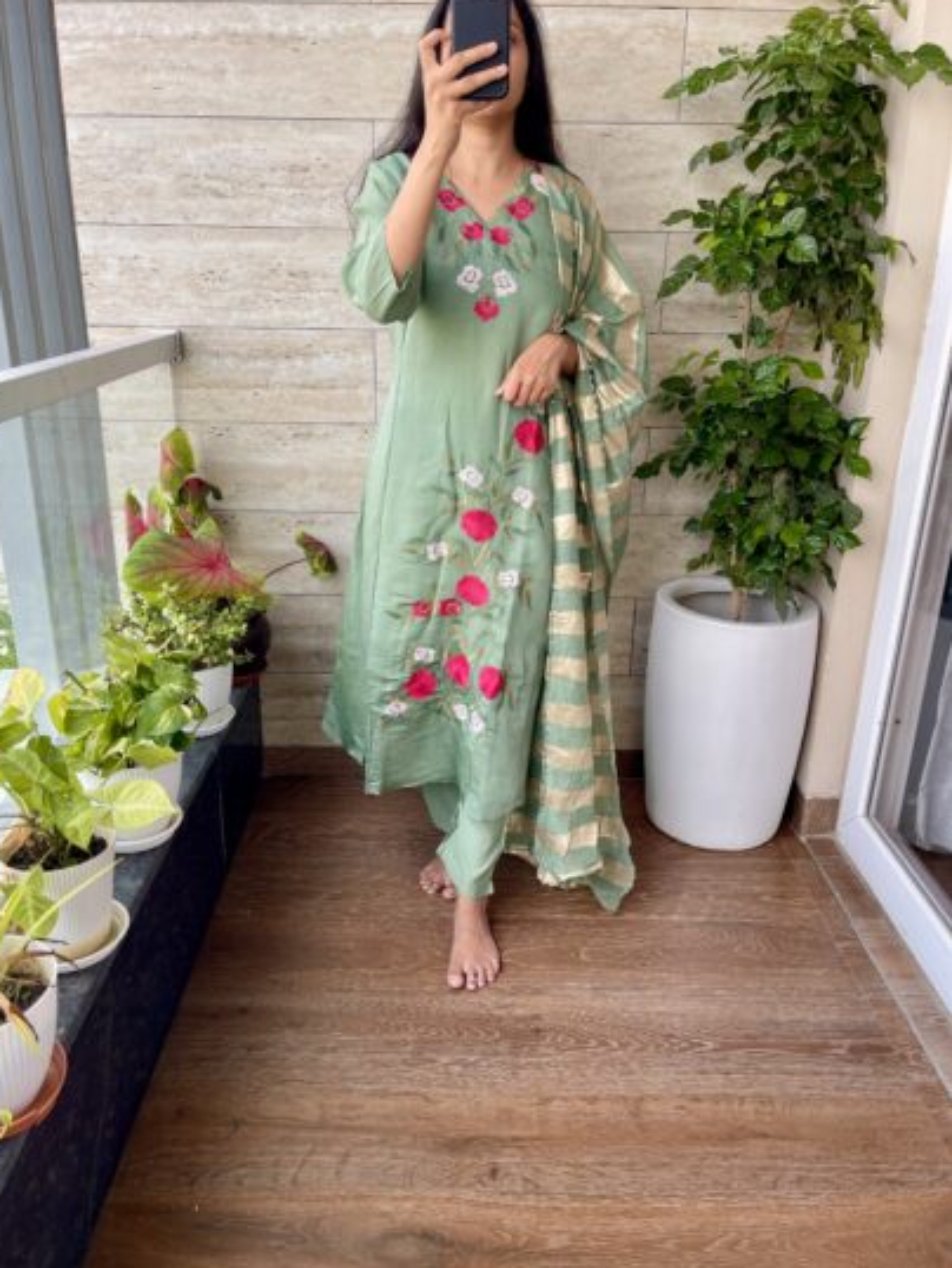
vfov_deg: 67.3
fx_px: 953
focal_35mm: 26
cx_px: 460
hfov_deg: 53.1
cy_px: 610
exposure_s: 1/212
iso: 32
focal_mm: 5.1
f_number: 1.6
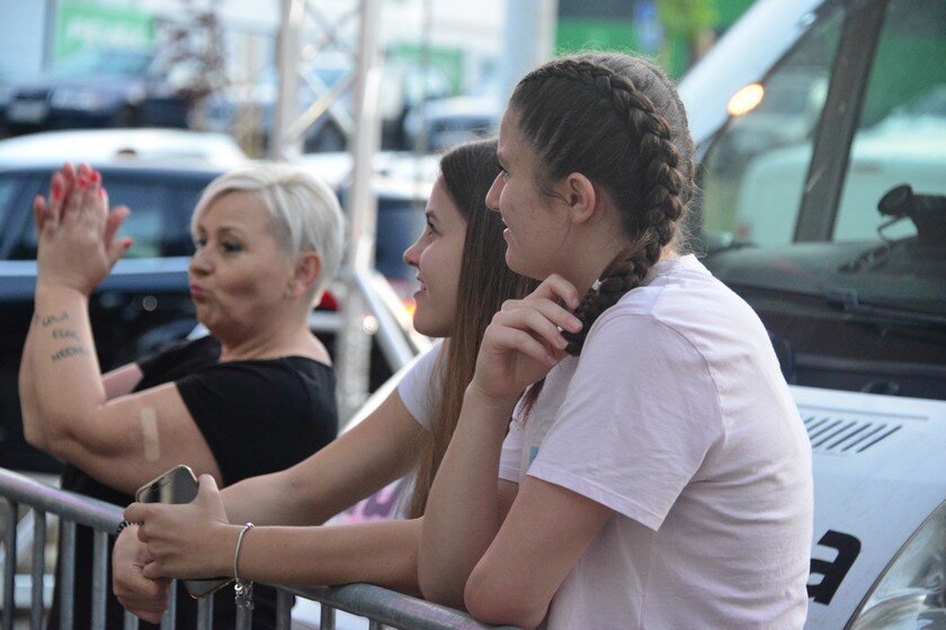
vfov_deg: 11.0
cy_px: 315
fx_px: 3284
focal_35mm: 125
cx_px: 473
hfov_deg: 16.4
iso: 6400
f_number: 5.6
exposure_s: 1/125
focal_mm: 125
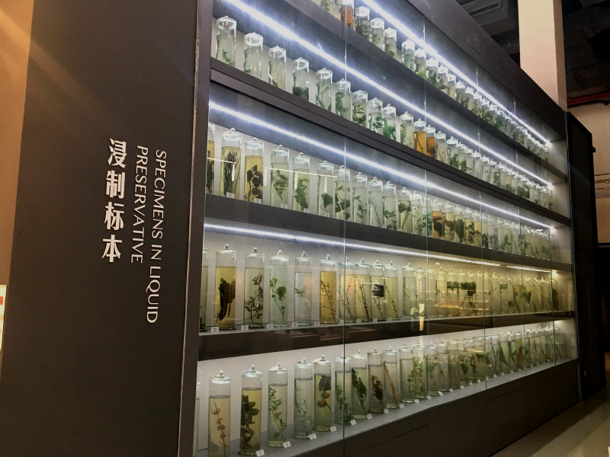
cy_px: 228
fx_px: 511
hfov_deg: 61.7
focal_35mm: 29
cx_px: 305
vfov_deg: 48.2
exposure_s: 1/17
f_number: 2.2
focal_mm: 4.15
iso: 80
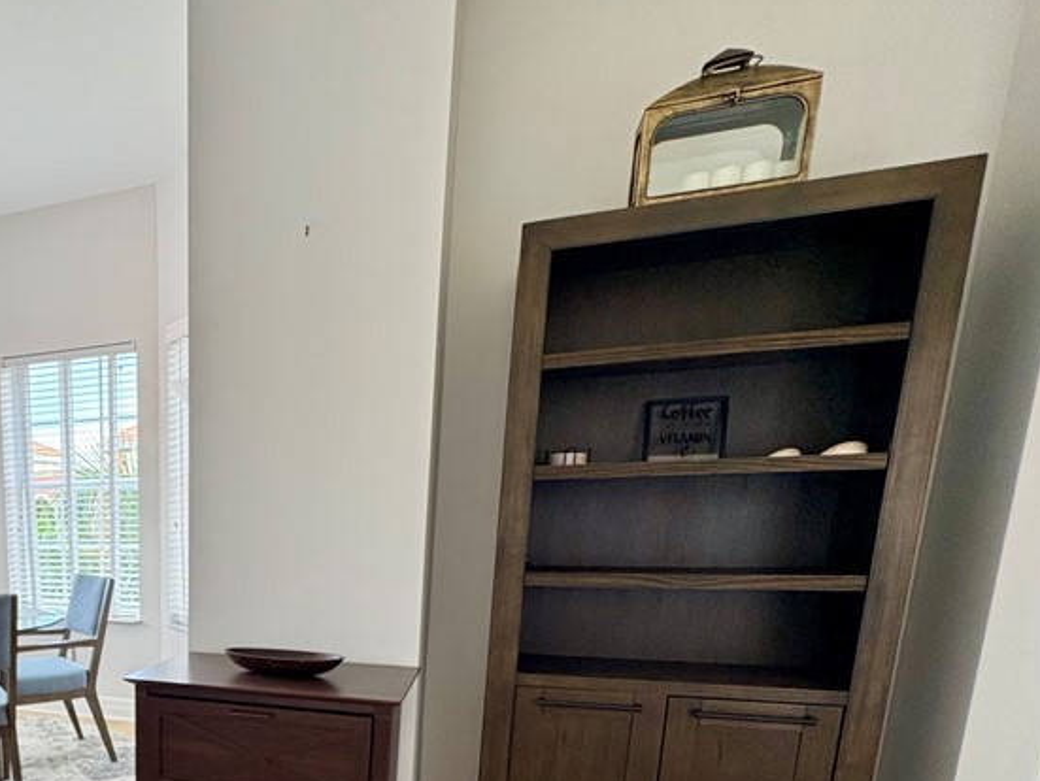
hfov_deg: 59.3
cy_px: 685
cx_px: 143
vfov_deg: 48.3
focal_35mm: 26
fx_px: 782
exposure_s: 1/120
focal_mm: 2.22
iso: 400
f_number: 2.2
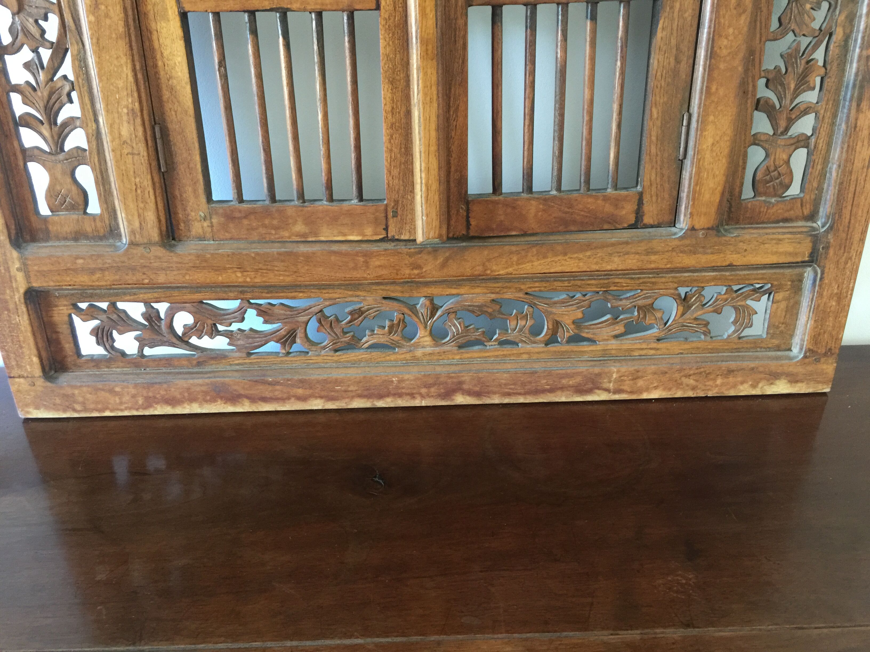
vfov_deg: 48.2
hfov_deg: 61.7
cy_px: 326
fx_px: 729
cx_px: 435
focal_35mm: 29
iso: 125
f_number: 2.2
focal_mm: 4.15
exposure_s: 1/8
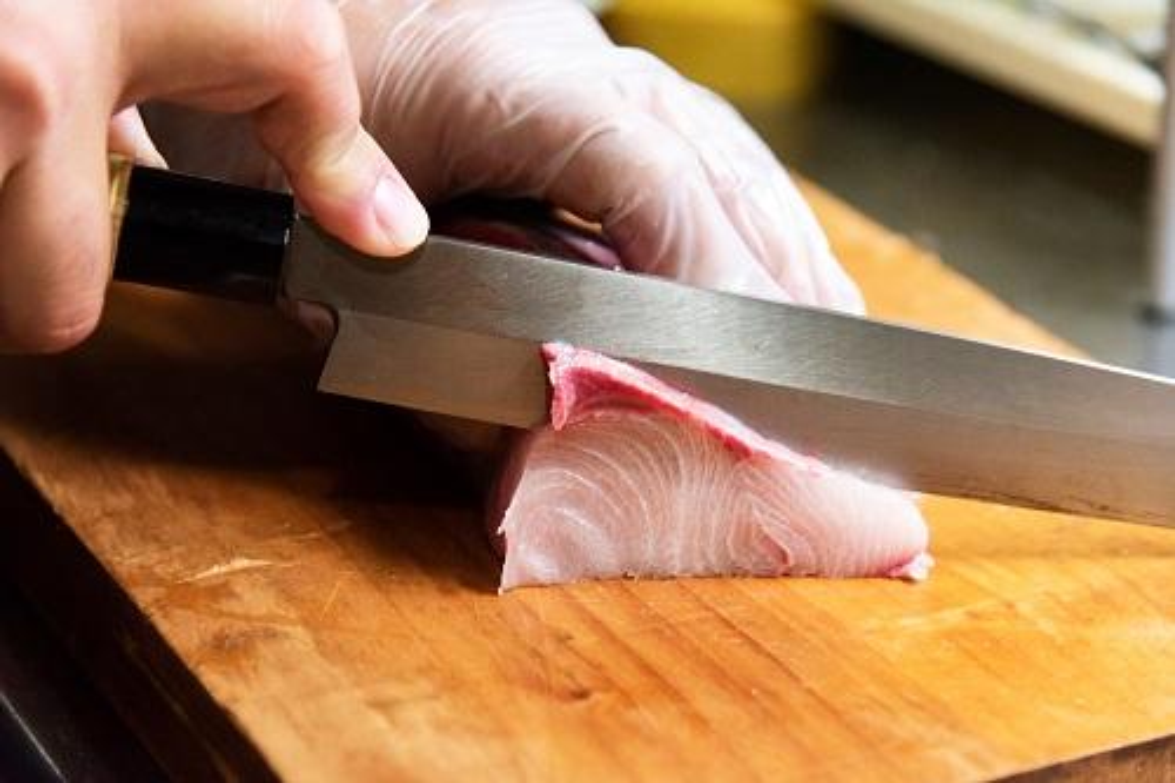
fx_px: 3915
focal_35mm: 120
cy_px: 392
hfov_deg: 17.1
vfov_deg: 11.4
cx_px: 588
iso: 1600
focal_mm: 120
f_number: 5
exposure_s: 1/125
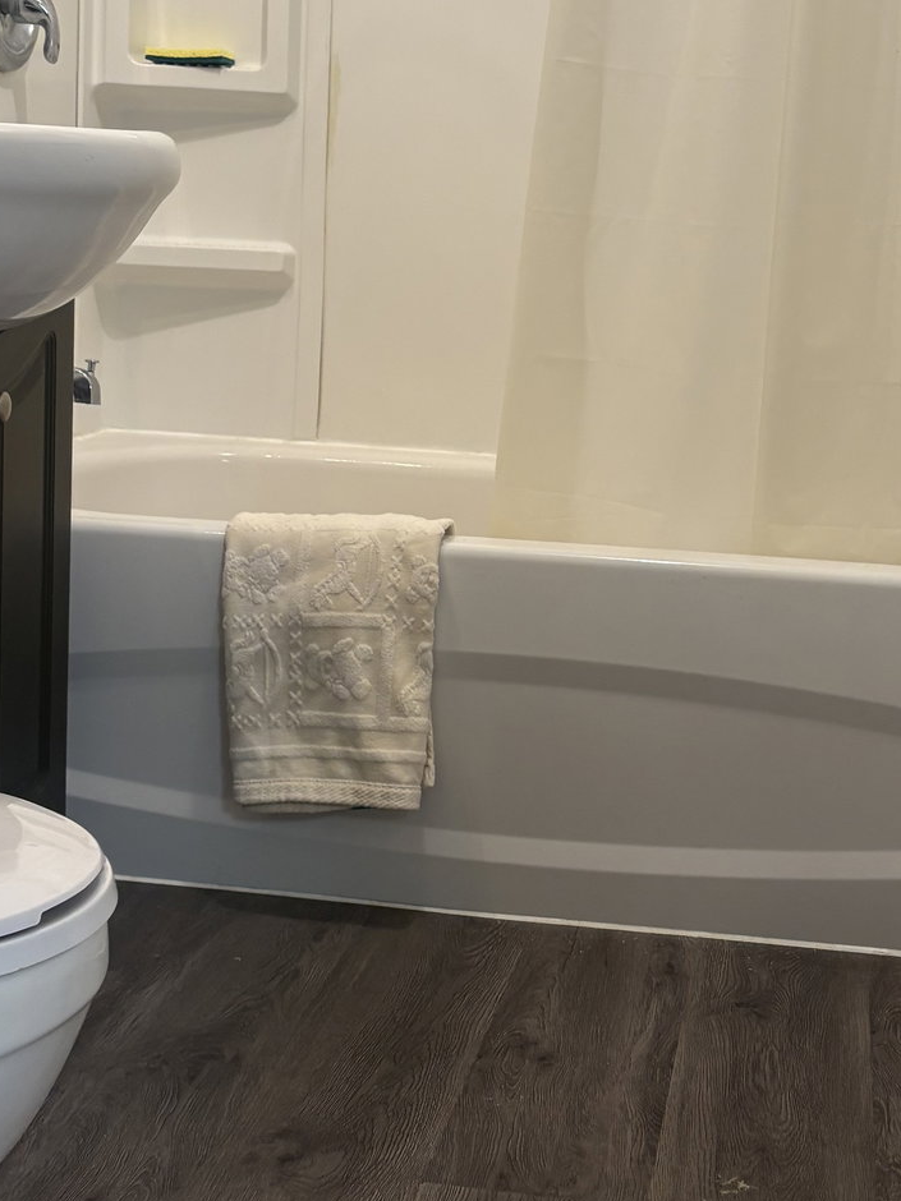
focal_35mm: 59
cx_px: 515
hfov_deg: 24.8
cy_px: 392
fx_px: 2048
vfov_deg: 32.4
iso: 100
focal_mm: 5.96
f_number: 1.6
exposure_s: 1/60
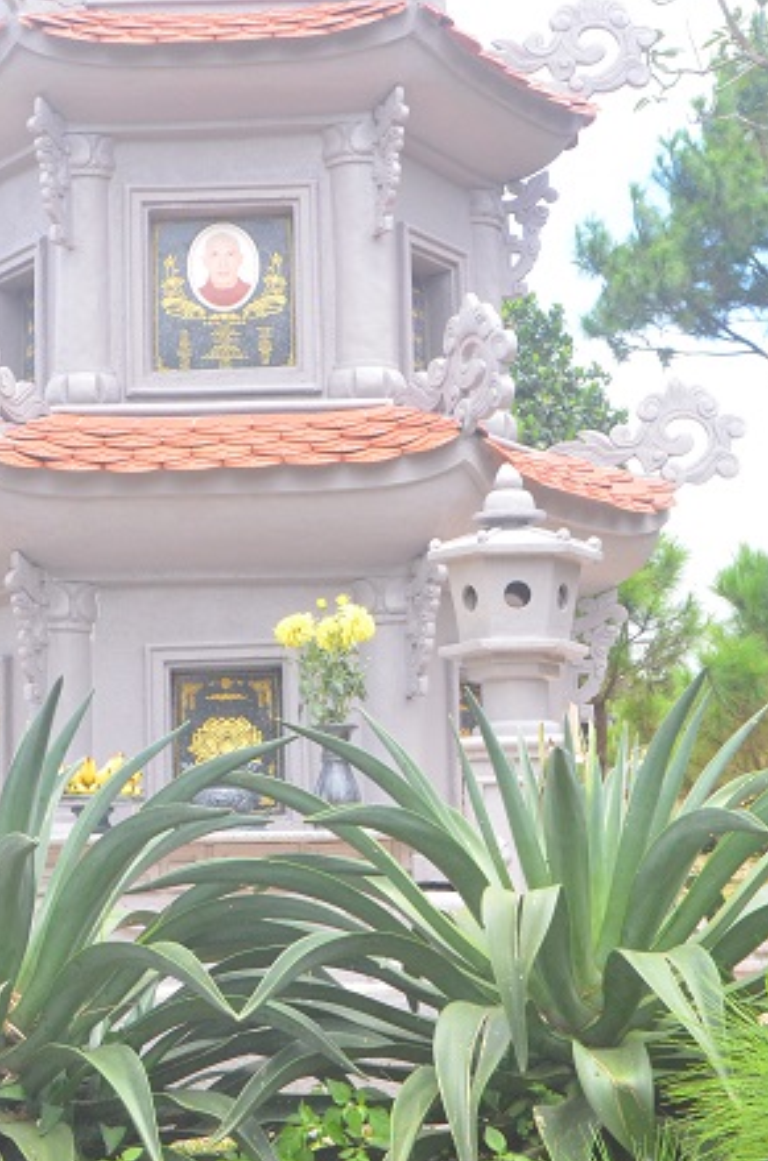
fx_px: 3089
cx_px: 247
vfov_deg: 21.2
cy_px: 409
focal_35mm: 96
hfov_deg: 14.1
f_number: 13
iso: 3200
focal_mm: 44
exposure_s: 1/640
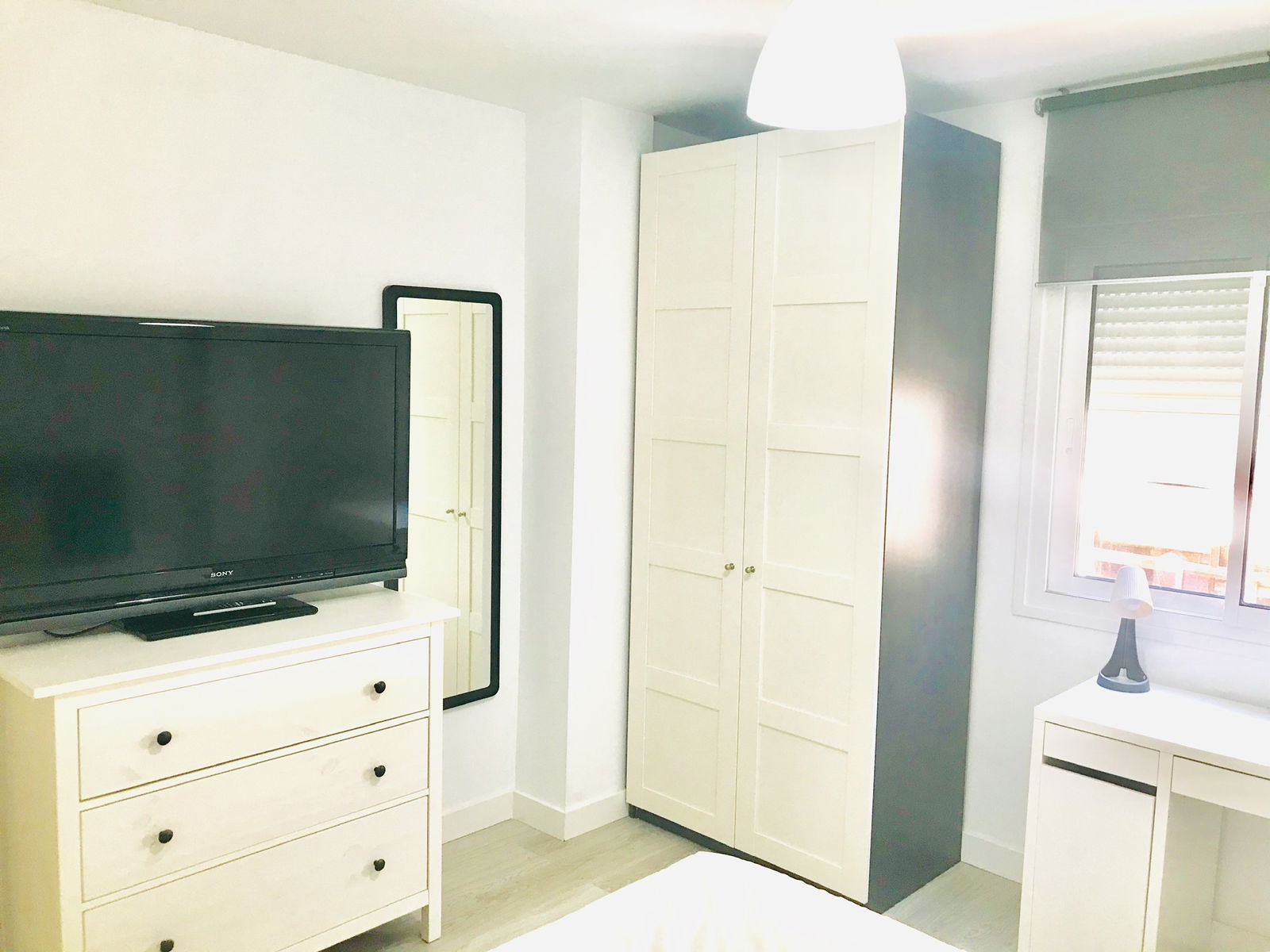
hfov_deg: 63.4
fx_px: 1027
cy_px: 476
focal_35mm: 28
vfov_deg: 49.7
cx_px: 635
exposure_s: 1/33
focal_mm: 3.99
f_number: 1.8
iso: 32
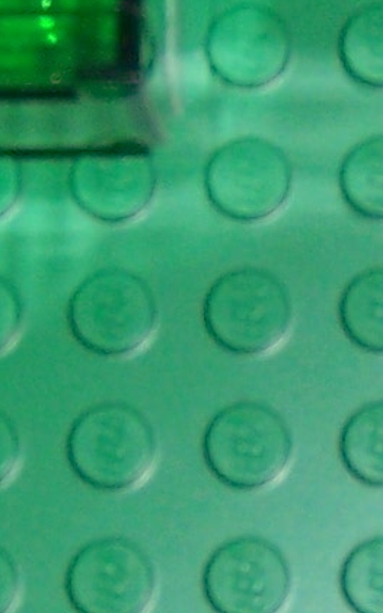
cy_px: 377
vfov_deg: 8.2
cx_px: 546
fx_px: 4294
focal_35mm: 257
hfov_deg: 5.1
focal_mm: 6
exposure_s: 1/60
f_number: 2.8
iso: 100
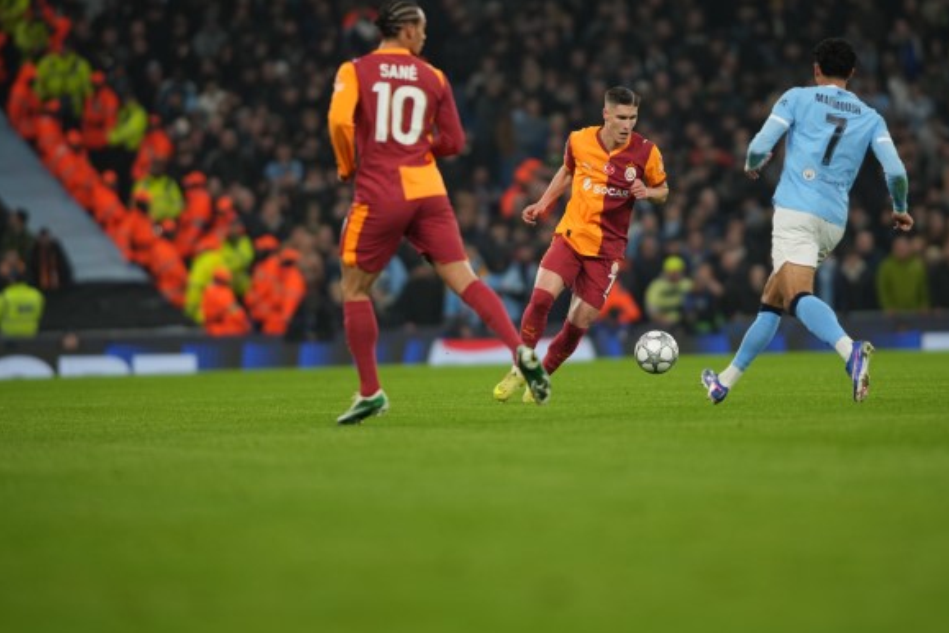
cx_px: 534
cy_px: 249
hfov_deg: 5.5
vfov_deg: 3.7
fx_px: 9832
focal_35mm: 373
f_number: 2.8
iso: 800
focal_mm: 300
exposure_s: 1/800
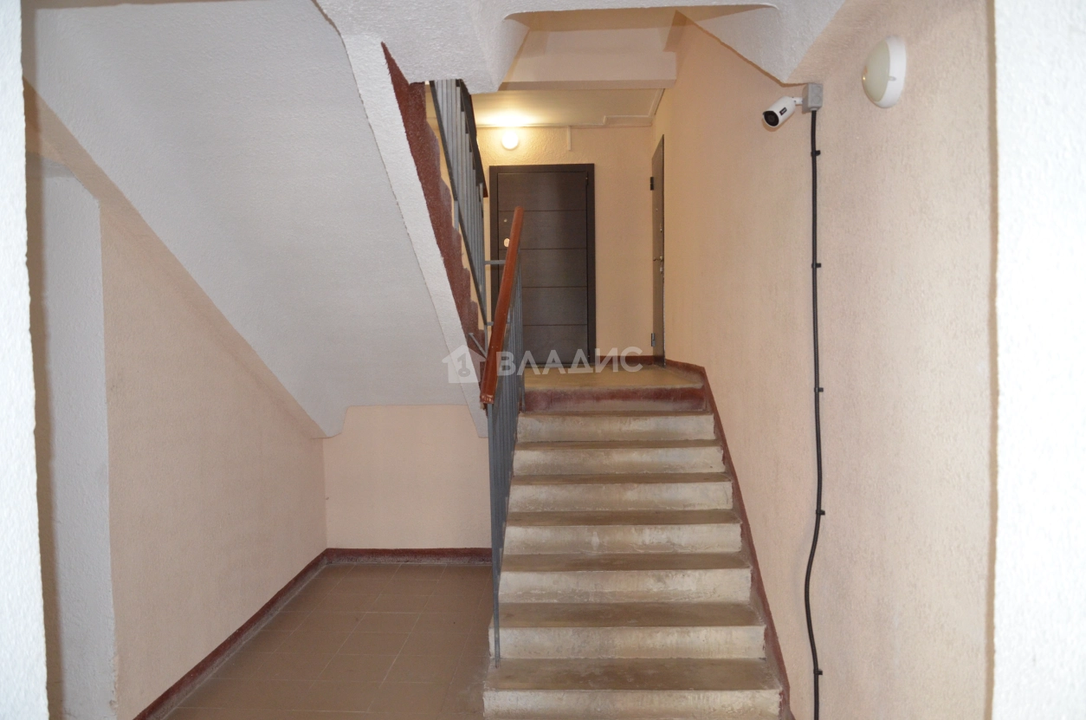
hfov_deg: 67.5
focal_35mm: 27
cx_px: 543
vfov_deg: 47.8
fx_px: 813
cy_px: 360
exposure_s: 1/60
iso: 1600
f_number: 3.5
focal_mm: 18
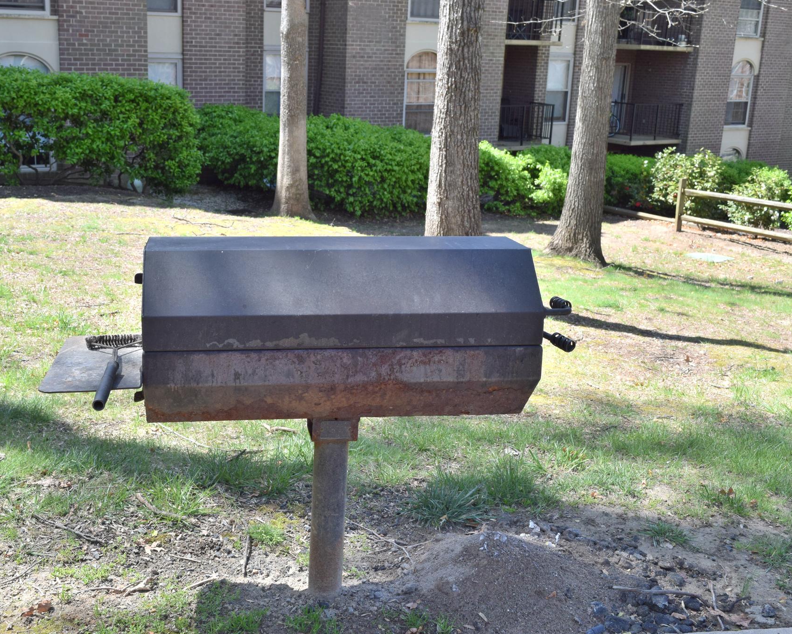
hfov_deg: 44.7
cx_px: 336
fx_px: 961
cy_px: 319
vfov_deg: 36.5
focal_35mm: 41
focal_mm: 24
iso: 250
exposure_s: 1/250
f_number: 8
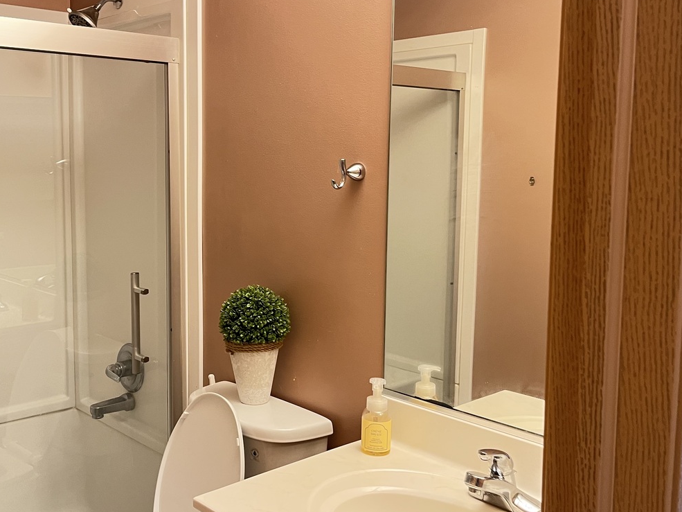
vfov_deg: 37.7
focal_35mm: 38
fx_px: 749
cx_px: 231
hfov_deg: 48.2
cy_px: 242
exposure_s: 1/60
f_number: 1.6
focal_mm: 5.1
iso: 160
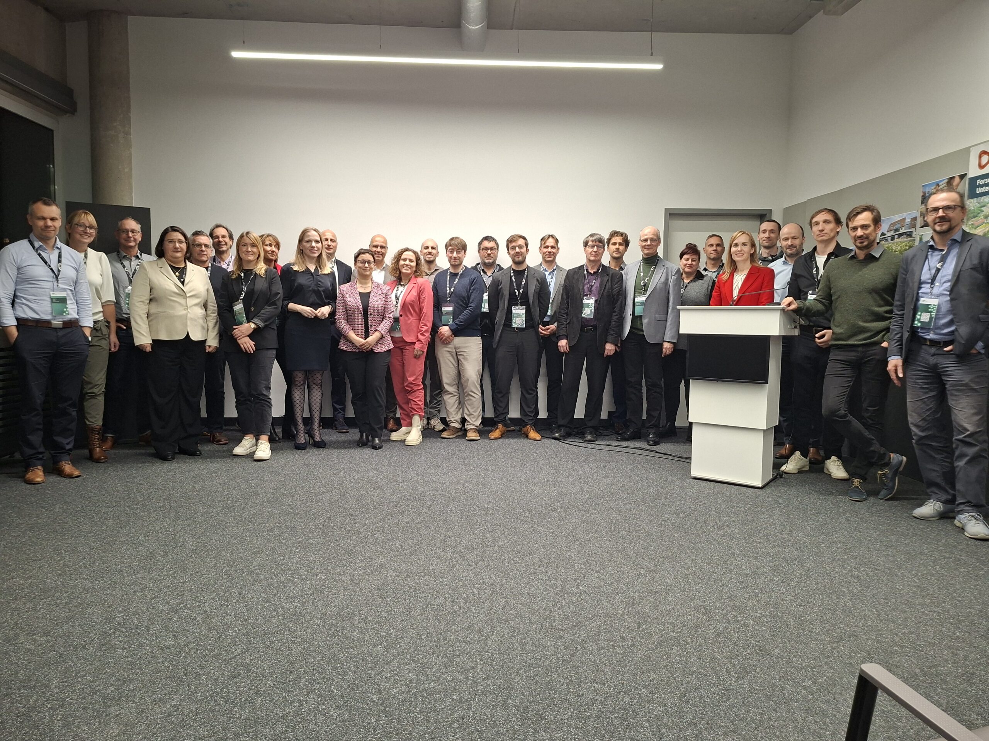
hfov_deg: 73.9
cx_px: 494
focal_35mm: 23
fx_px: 657
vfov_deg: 58.9
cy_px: 370
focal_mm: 5.54
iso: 200
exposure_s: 1/60
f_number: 1.8
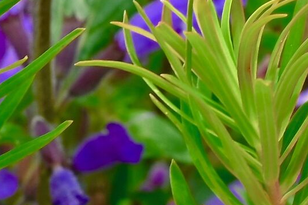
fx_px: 2874
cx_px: -118
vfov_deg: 4.1
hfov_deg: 6.1
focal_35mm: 336
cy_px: 112
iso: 250
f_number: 18
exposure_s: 1/80
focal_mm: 50
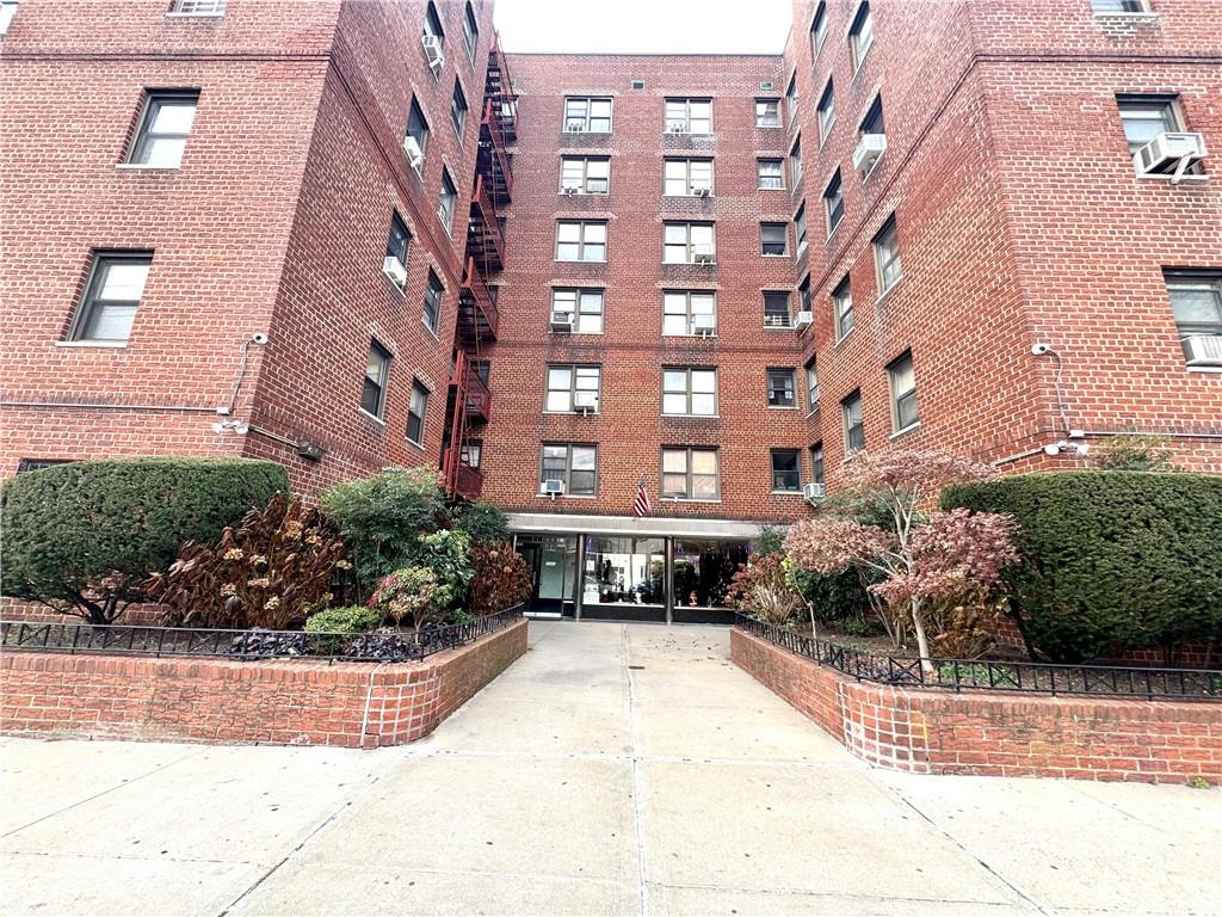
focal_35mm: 14
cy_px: 458
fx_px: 494
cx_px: 611
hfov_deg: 102.1
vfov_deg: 85.7
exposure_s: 1/103
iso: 40
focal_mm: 2.22
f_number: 2.2
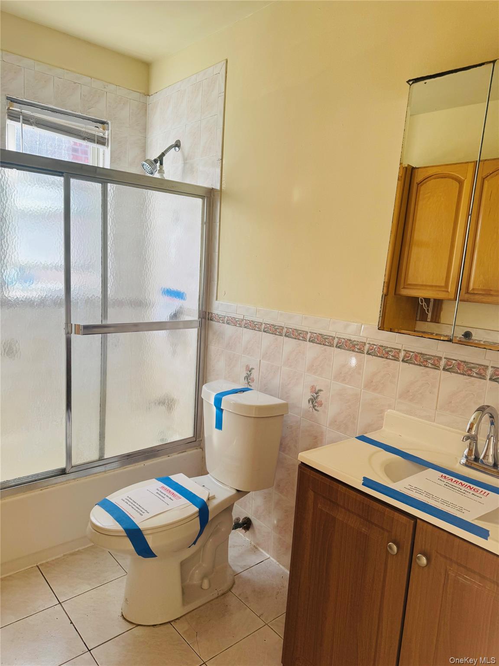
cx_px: 250
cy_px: 333
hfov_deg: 56.8
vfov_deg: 71.6
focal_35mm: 24
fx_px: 461
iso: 80
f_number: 1.78
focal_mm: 6.76
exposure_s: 1/121
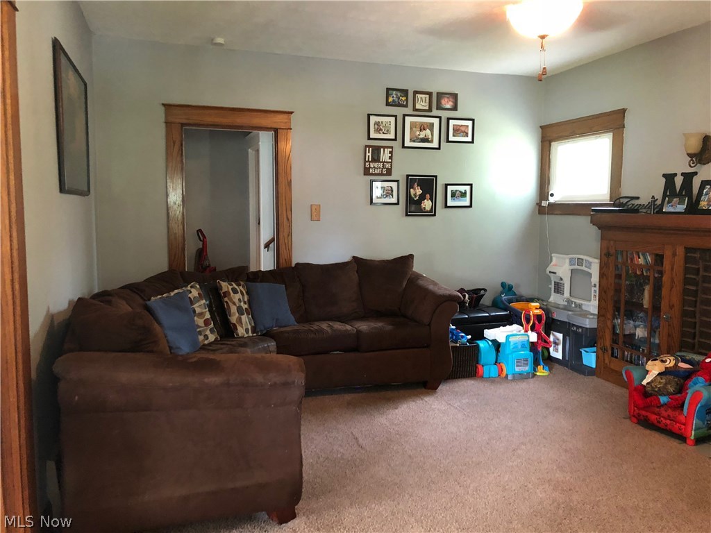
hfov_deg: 63.4
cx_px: 356
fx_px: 575
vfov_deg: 49.7
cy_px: 266
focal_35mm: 28
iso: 80
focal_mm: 3.99
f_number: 1.8
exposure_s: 1/6
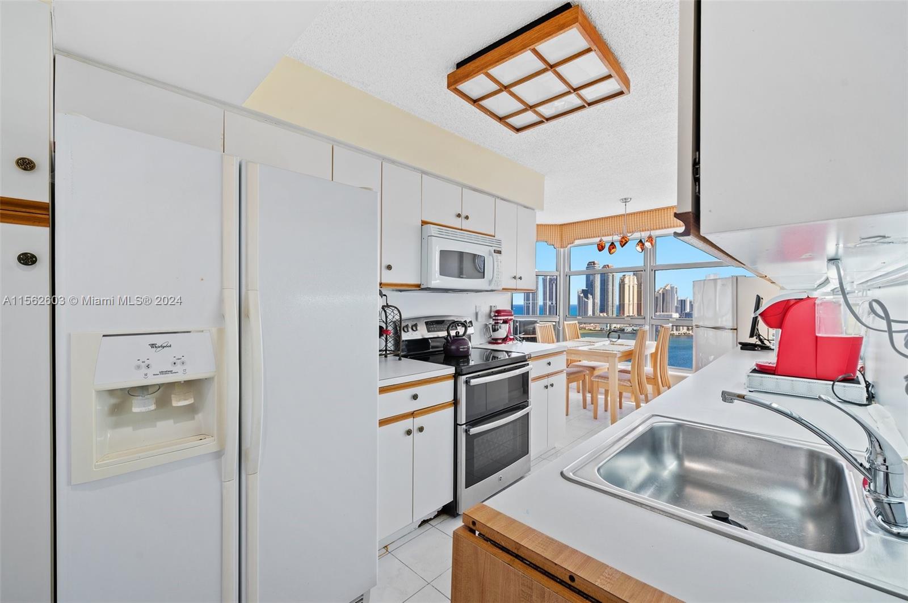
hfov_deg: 104.3
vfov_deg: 81.1
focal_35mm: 14
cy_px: 302
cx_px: 454
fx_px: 353
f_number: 8
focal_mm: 14
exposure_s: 1/13
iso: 200
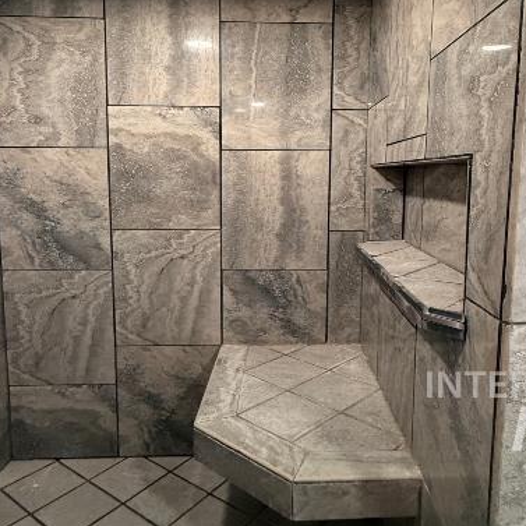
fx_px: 361
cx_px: 301
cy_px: 195
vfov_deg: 70.9
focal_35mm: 21
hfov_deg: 71.7
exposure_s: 1/60
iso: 500
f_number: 2.2
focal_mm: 2.22
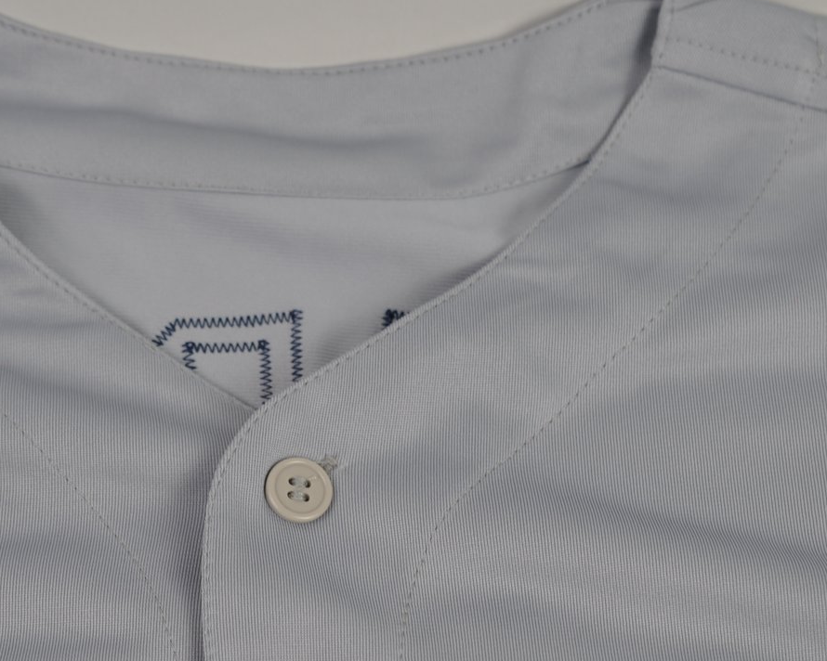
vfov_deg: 14.3
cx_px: 255
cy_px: 349
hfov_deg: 17.7
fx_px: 2643
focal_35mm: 108
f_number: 4
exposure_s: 1/60
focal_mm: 40
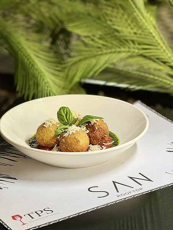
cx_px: 86
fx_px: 800
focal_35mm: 120
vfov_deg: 16.4
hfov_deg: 12.3
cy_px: 115
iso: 200
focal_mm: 15.66
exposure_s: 1/100
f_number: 2.8
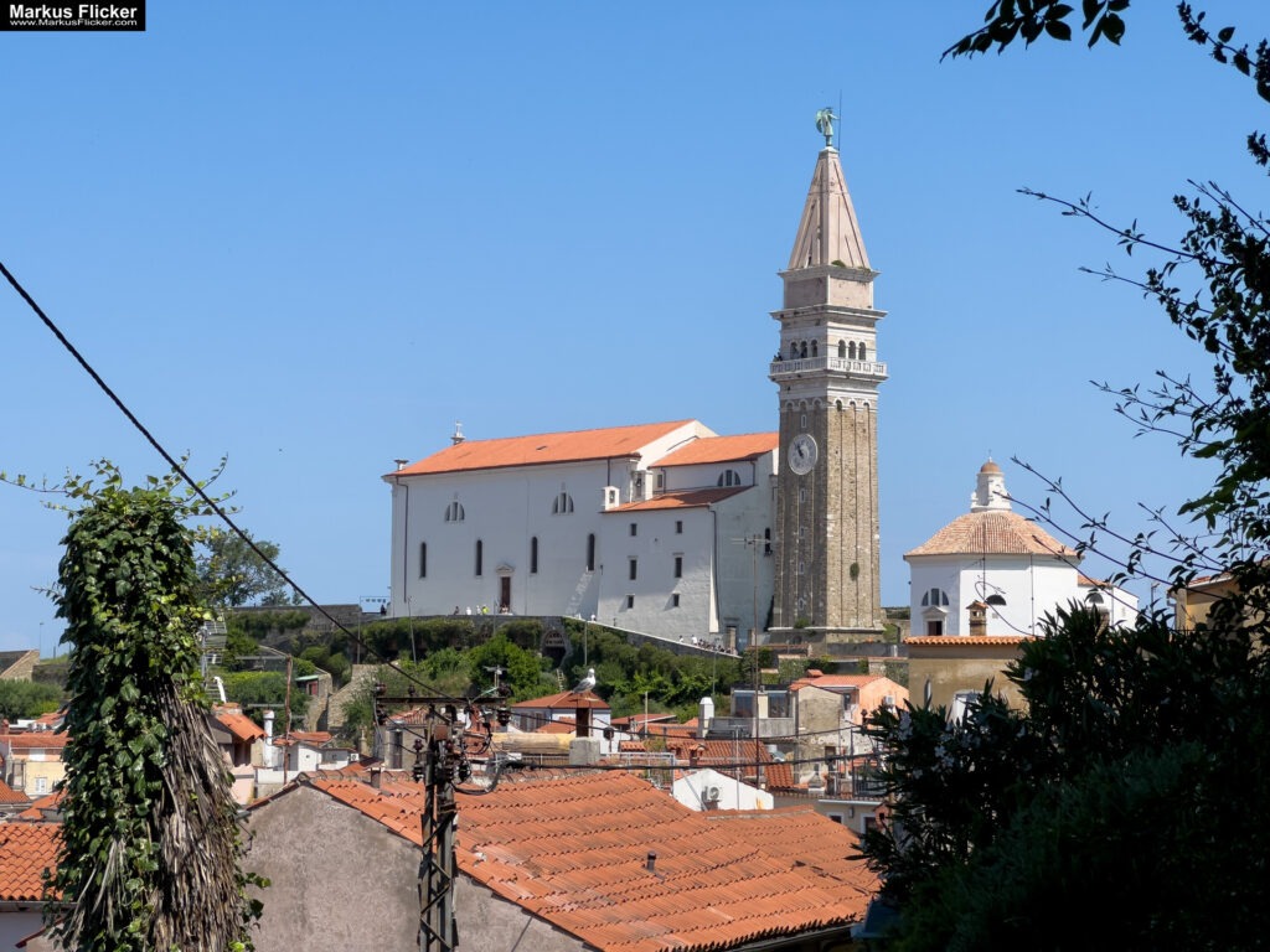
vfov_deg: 19.1
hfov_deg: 25.3
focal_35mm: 77
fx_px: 2825
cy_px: 476
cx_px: 635
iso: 32
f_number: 2.8
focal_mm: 9
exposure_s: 1/950
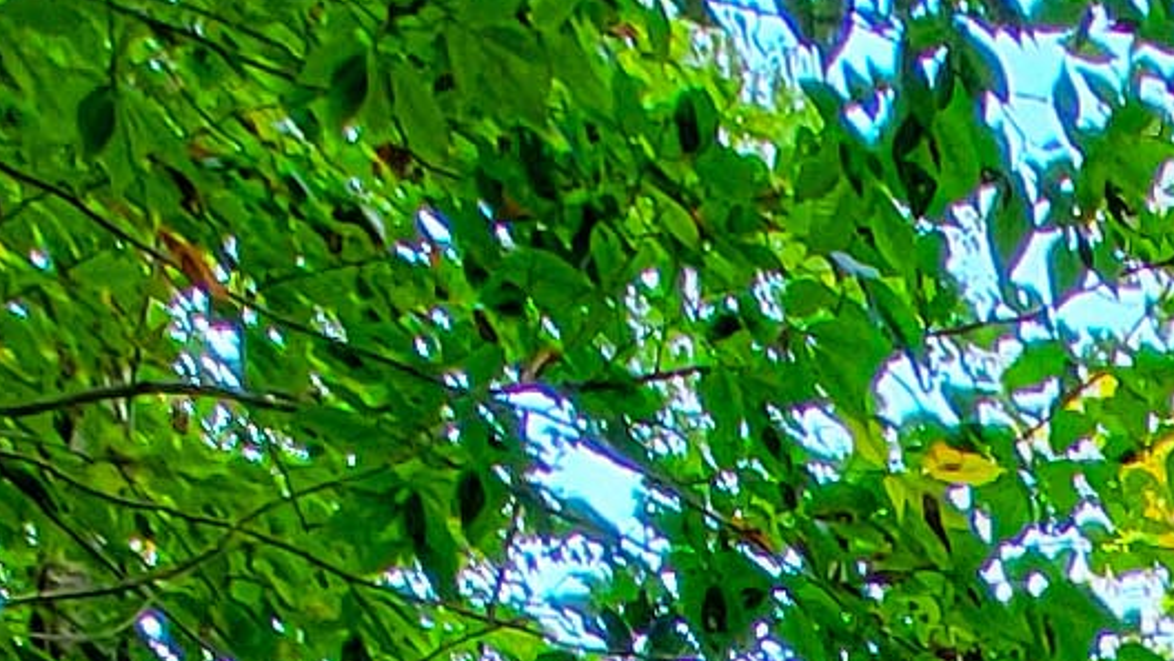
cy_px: 3205
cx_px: 2117
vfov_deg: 6.5
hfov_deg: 16.6
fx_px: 3332
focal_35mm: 107
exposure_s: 1/60
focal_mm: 2.2
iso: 64
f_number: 2.2
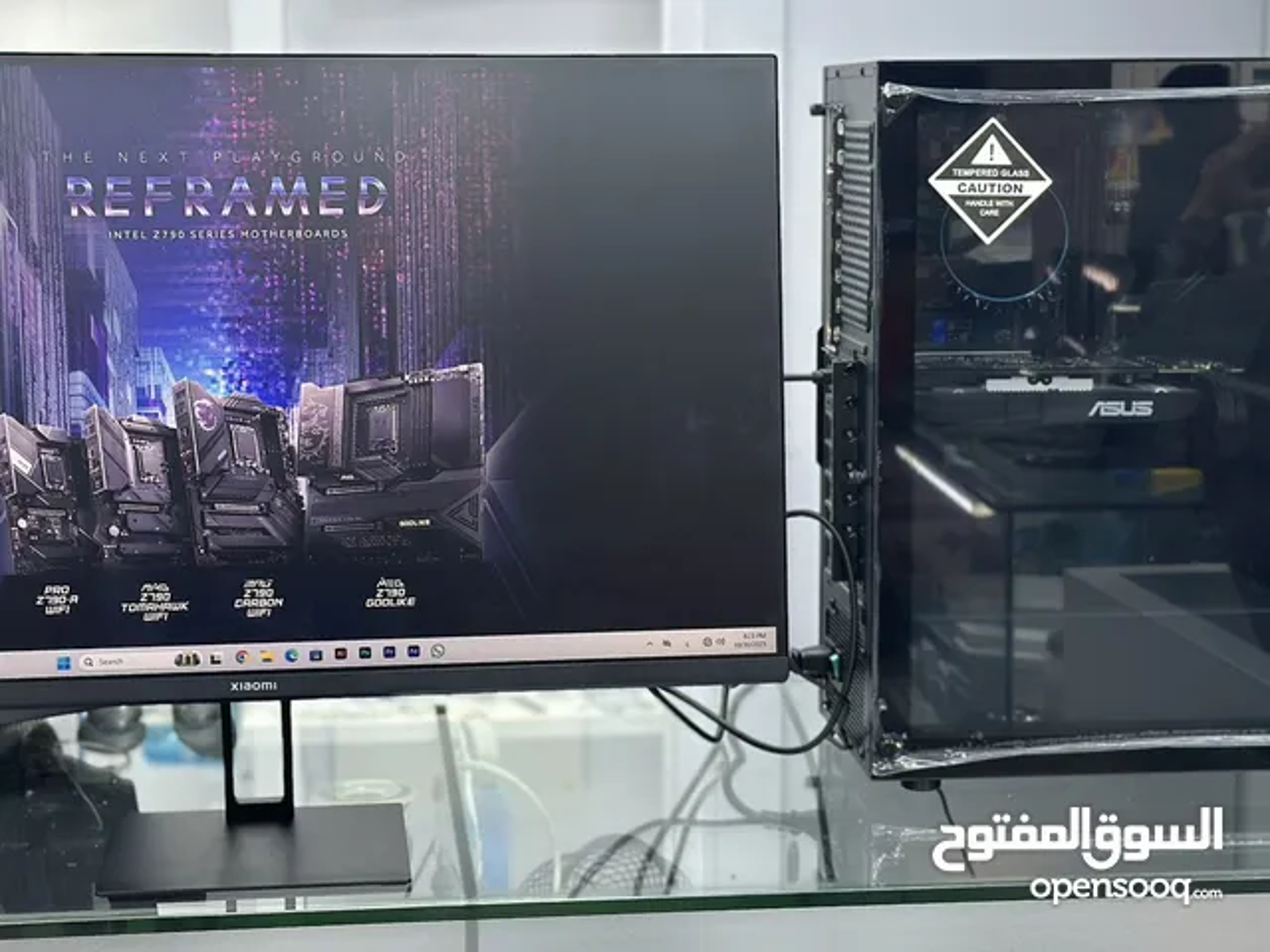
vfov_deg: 30.3
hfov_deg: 39.7
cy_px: 476
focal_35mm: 48
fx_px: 1761
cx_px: 635
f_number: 1.78
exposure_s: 1/100
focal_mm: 6.86
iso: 80
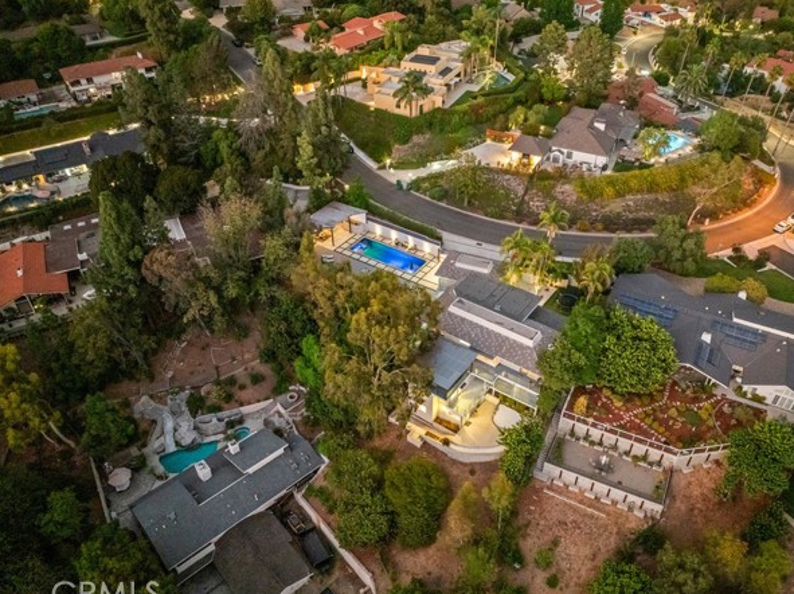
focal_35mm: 26
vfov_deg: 53.0
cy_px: 291
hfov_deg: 67.3
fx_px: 596
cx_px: 416
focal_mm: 12.29
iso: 2200
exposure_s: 1/6
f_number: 2.8
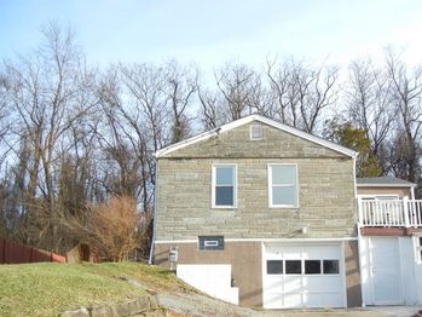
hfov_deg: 43.2
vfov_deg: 33.3
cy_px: 212
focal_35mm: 43
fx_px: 524
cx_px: 284
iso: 160
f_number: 3.5
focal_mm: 5.4
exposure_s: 1/378
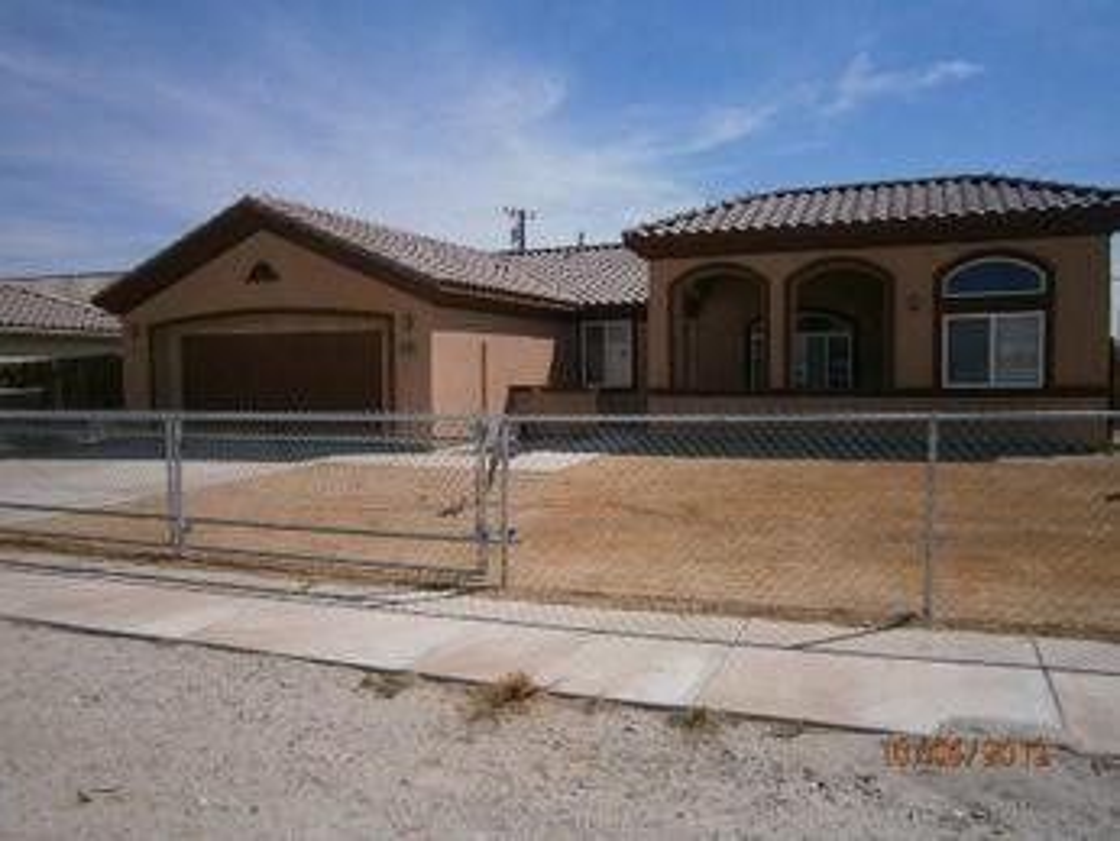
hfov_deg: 67.3
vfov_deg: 53.1
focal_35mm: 26
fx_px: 842
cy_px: 420
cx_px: 560
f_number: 8
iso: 80
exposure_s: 1/320
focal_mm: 4.7
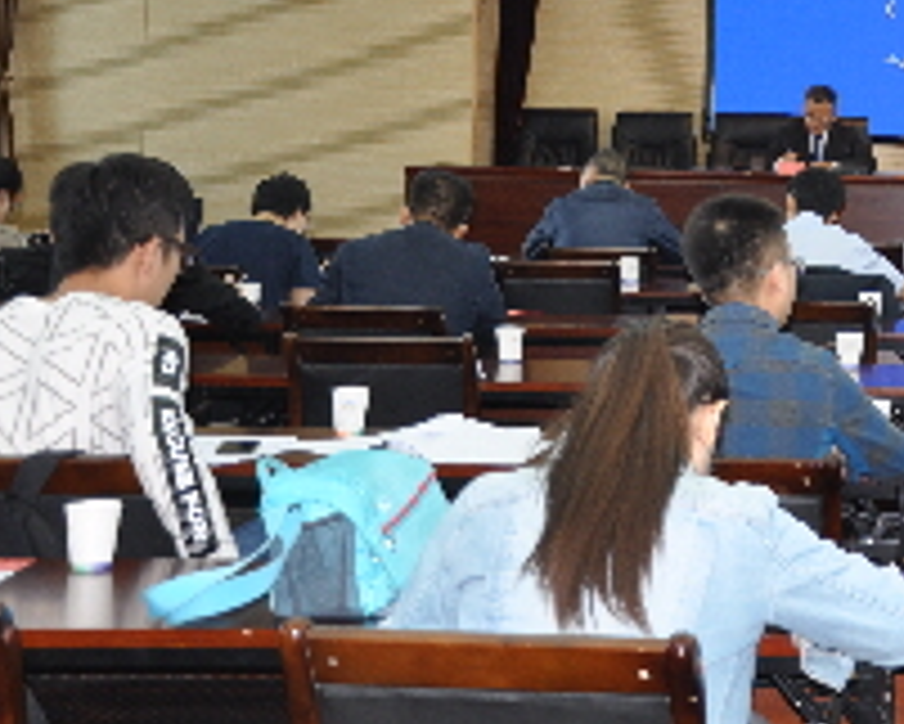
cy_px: 40
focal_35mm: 84
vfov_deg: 17.9
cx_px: 1075
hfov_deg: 21.2
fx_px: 2249
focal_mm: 24
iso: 400
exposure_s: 1/200
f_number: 3.8
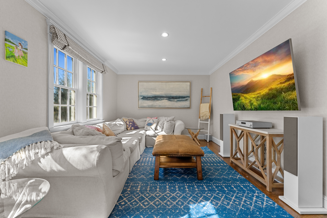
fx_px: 138
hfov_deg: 99.6
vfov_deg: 76.6
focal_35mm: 15
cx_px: 164
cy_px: 109
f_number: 11
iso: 1600
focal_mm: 15.2
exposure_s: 1/25
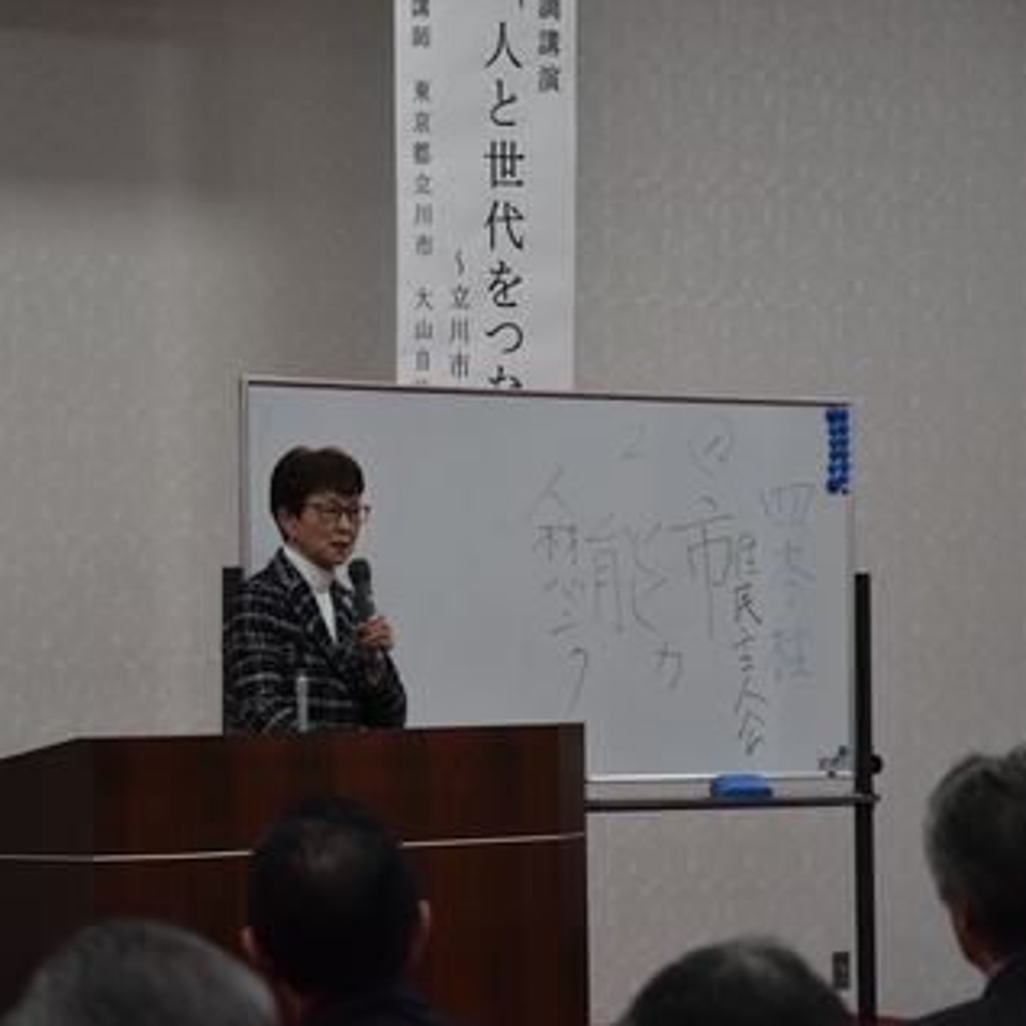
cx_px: 507
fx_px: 5164
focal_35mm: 154
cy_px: 513
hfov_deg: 11.3
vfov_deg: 11.3
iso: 800
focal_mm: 80
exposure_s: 1/250
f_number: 4
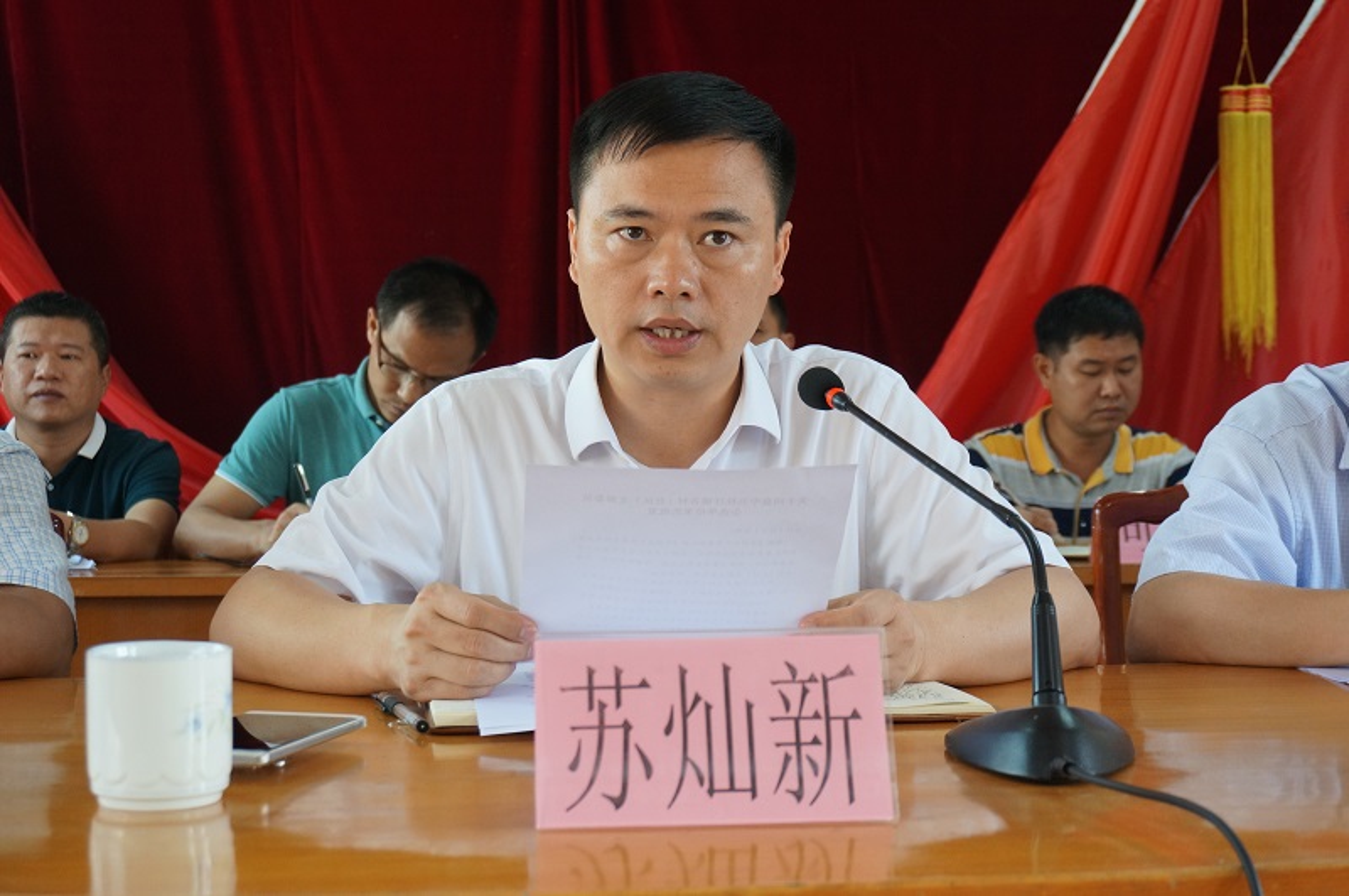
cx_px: 674
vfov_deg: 24.3
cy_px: 448
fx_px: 2077
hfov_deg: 36.0
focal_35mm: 56
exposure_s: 1/60
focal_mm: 37
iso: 800
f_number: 5.6
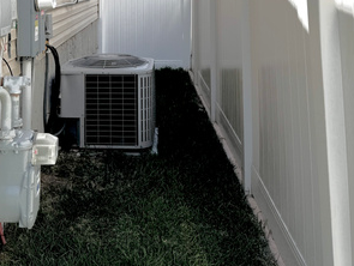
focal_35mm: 52
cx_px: 121
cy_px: -7
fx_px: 532
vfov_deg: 26.4
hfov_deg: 36.4
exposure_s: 1/4049
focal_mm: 6.76
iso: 80
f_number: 1.78
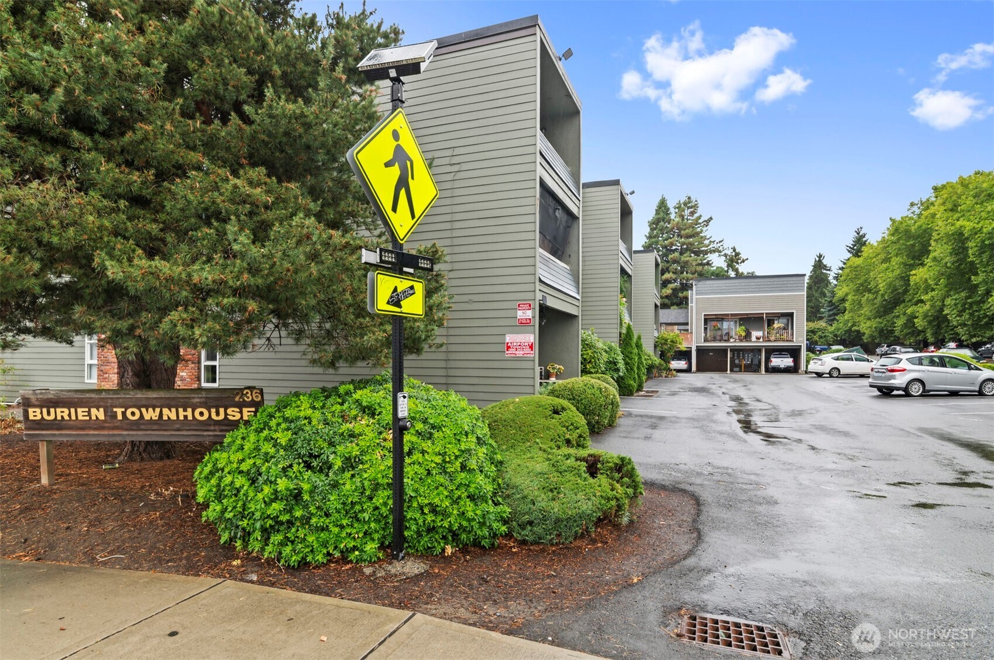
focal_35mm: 20
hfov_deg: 84.0
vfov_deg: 61.8
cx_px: 497
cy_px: 330
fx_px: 552
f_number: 8
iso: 200
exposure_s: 1/50
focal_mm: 20
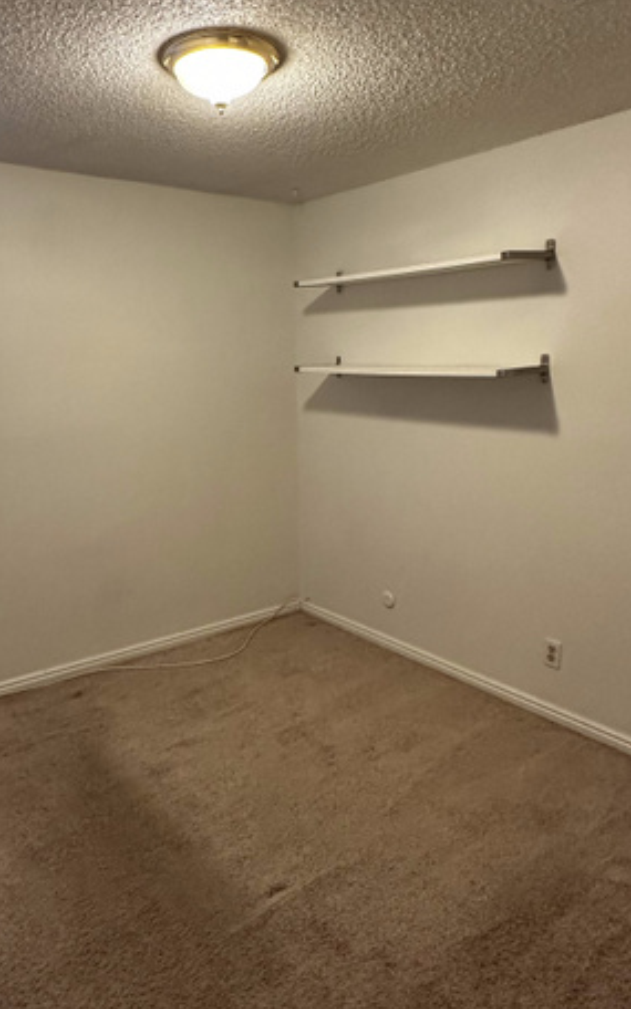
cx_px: 226
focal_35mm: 25
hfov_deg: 48.7
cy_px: 456
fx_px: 688
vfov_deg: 72.4
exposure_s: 1/60
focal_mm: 2.22
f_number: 2.2
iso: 400
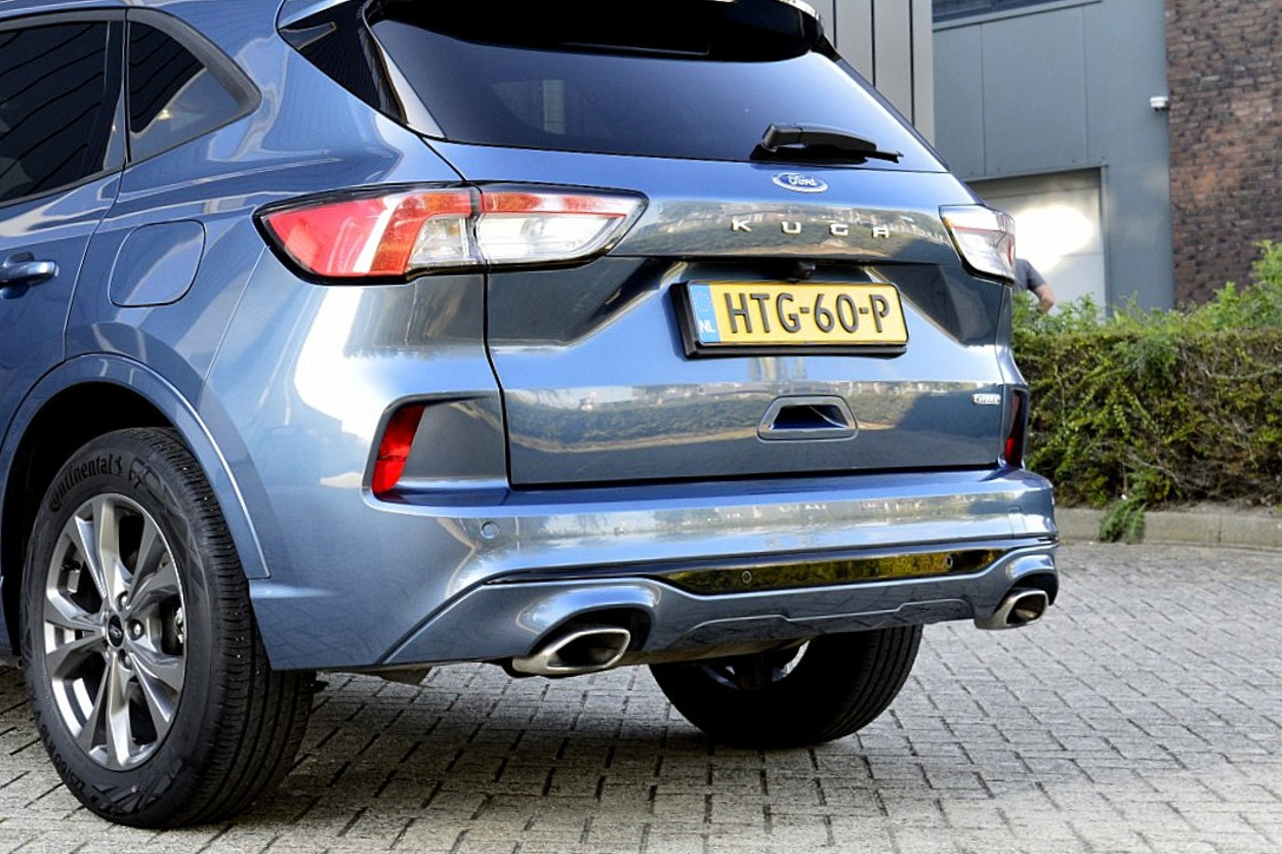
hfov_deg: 29.6
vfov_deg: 20.4
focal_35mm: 67
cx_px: 300
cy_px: 345
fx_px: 2377
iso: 400
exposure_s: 1/60
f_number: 8
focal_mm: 29
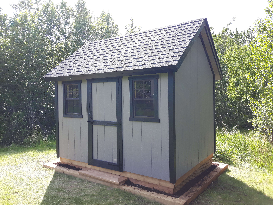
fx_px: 244
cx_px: 136
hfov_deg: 58.4
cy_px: 102
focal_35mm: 31
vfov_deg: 45.4
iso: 40
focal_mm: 3.7
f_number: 1.9
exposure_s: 1/320
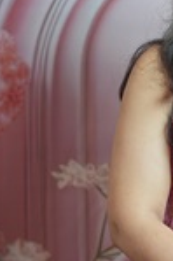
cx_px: 255
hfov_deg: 9.5
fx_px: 1019
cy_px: 240
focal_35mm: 141
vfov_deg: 14.4
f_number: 2
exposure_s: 1/200
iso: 100
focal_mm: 35
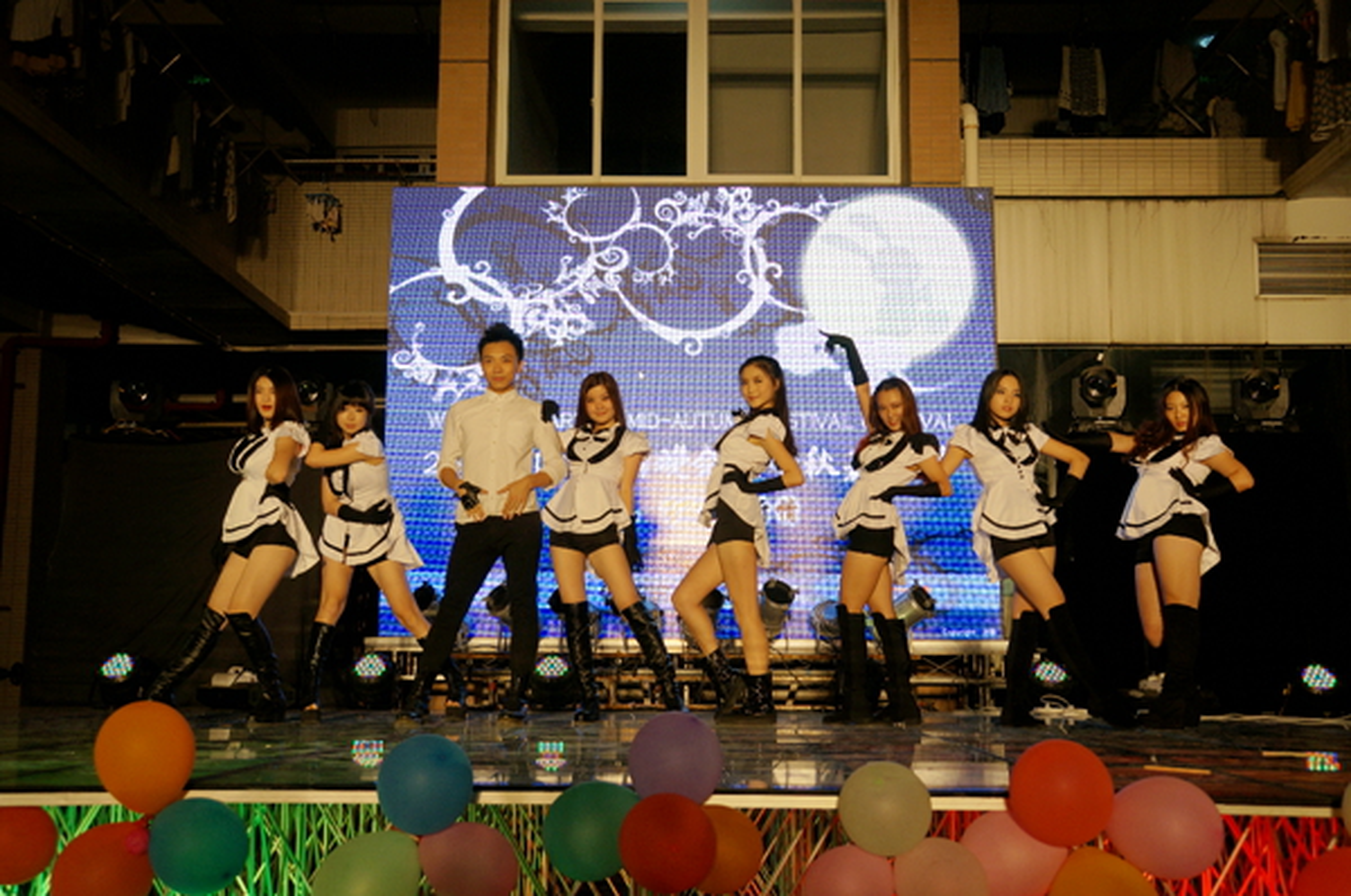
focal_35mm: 40
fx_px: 1517
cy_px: 448
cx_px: 676
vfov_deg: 32.9
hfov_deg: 48.0
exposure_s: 1/160
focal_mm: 27
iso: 200
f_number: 4
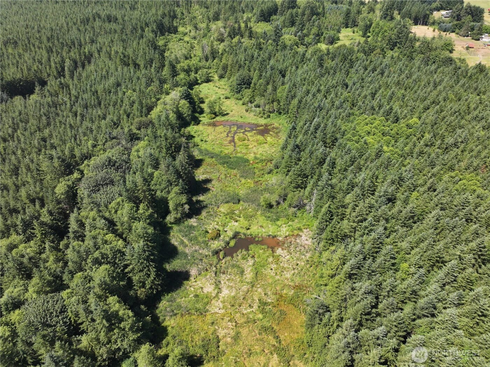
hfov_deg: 71.6
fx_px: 339
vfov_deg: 56.8
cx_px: 245
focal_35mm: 24
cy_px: 184
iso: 100
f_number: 2.8
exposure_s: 1/1000
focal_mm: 12.29
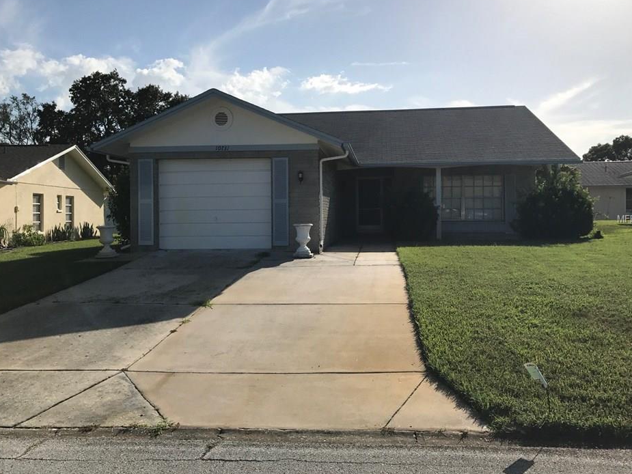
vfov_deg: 45.4
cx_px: 309
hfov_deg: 58.3
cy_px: 219
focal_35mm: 31
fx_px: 566
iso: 25
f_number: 1.8
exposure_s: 1/5650
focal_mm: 3.99
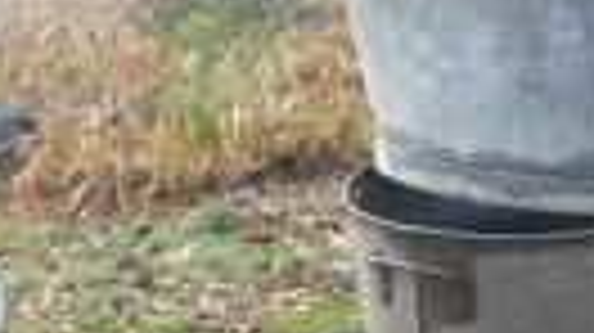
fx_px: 1873
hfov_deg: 17.7
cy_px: 626
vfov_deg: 9.6
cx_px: 45
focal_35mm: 119
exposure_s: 1/100
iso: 100
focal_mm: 5.2
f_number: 4
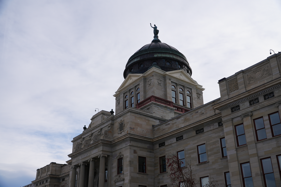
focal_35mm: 37
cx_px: 140
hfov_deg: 51.9
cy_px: 94
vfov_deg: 36.0
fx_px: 289
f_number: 5
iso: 80
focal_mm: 37
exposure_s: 1/500
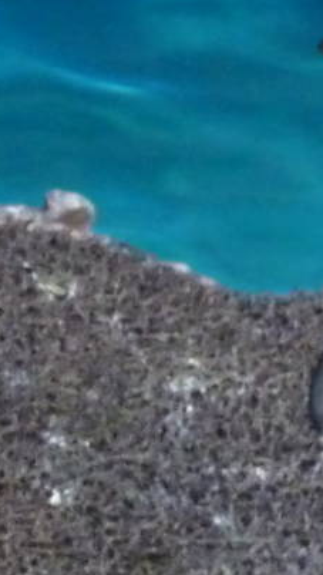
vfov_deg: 4.8
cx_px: -53
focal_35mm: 444
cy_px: 670
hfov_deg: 2.7
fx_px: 6766
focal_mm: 17.5
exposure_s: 1/30
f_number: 4.7
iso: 800
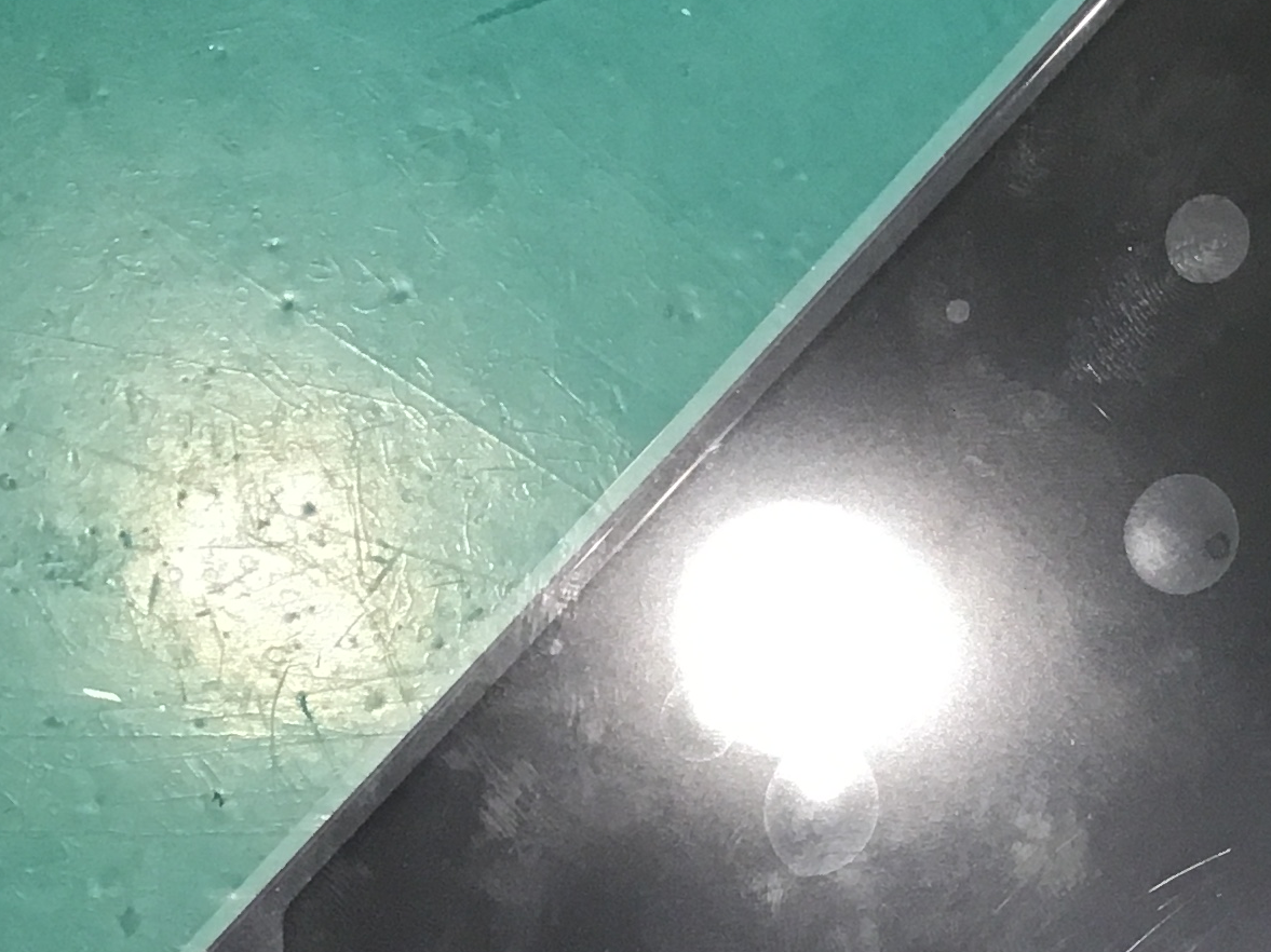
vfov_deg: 17.1
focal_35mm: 86
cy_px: 631
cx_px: 1423
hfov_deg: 21.5
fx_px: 3157
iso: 100
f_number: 2.4
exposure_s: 1/30
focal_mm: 3.3
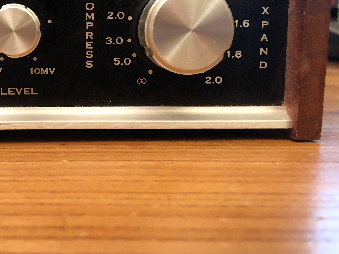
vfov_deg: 30.1
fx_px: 470
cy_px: 94
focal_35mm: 48
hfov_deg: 38.0
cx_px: 60
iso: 100
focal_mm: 4
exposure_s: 1/17
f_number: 1.8
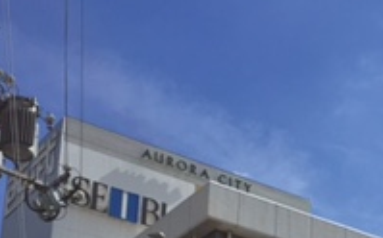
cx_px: 412
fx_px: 1032
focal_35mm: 99
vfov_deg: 12.4
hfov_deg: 20.1
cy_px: 378
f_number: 2.2
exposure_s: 1/3049
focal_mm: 4.15
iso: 32
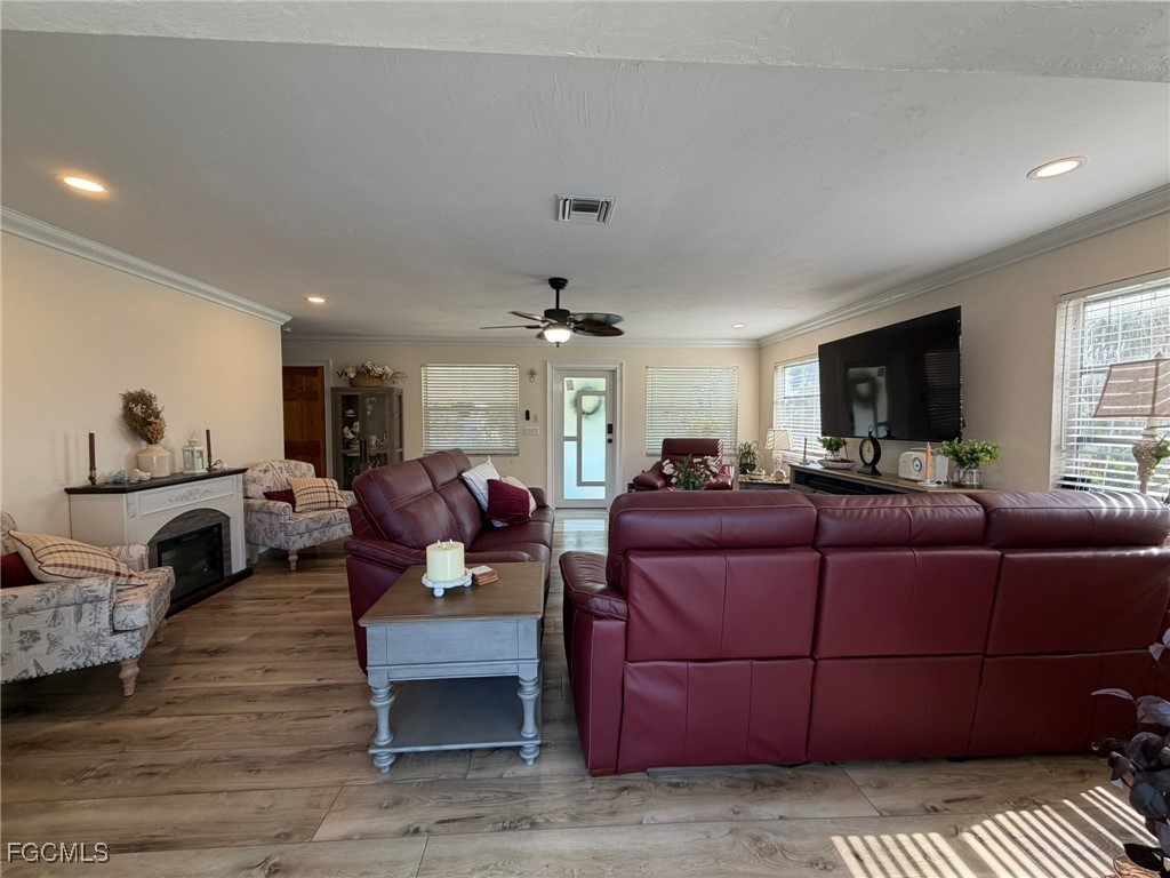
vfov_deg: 85.7
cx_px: 585
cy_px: 439
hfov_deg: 102.1
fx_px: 473
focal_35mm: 14
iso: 100
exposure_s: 1/120
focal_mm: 2.22
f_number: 2.2
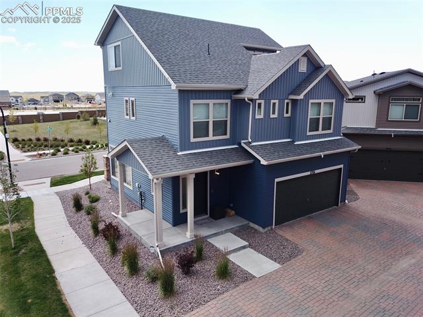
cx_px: 212
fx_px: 317
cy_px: 158
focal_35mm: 26
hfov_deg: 67.3
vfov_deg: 53.0
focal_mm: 4.73
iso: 100
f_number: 2.2
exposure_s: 1/266
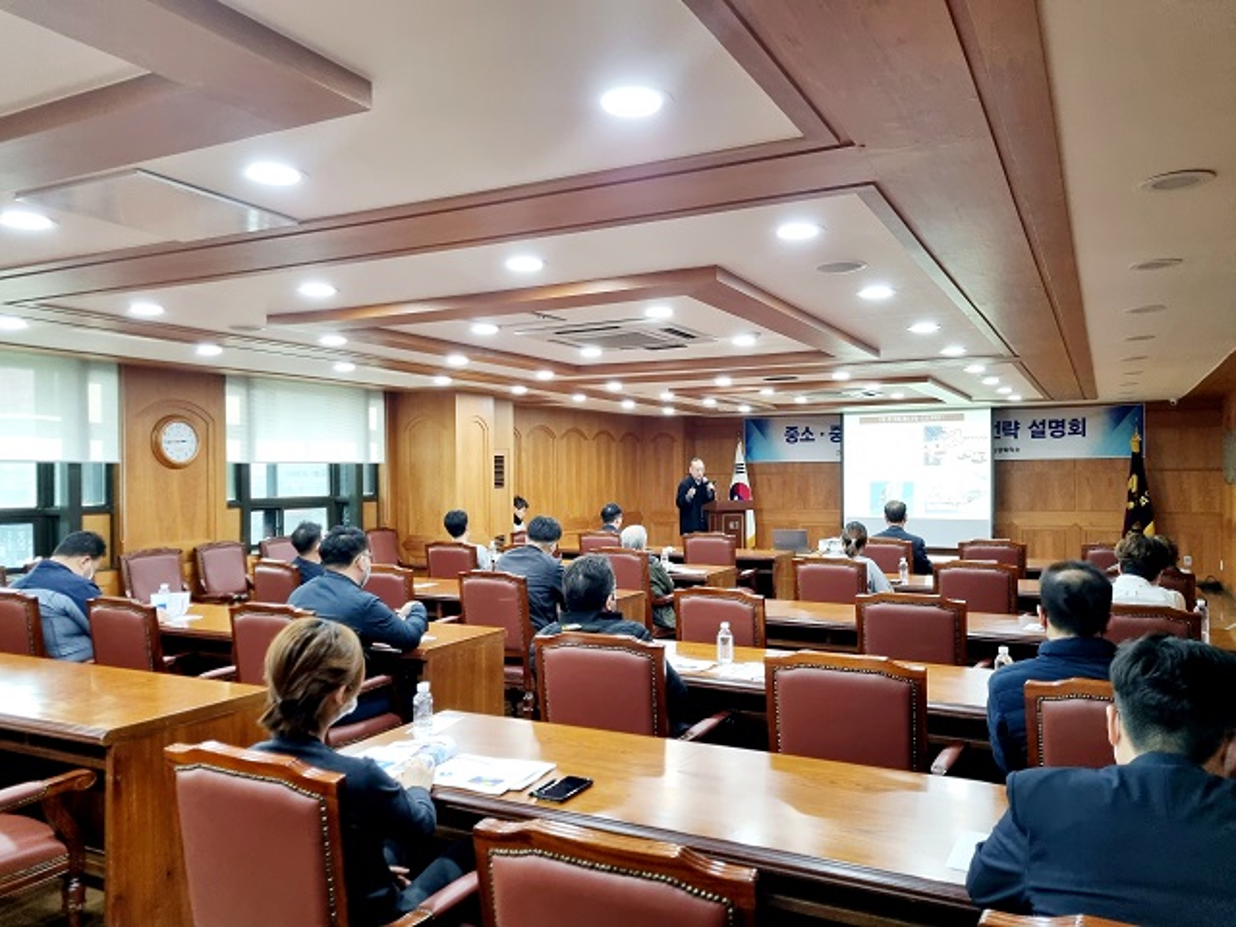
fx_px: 928
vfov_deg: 53.1
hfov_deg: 67.3
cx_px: 618
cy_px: 464
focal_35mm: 26
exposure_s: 1/120
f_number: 1.8
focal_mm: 5.4
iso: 320
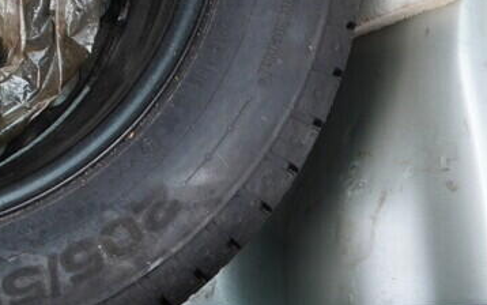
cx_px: -131
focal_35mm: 105
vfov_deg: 12.2
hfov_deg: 18.5
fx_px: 1394
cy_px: -65
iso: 400
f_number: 2.8
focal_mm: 24
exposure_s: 1/40
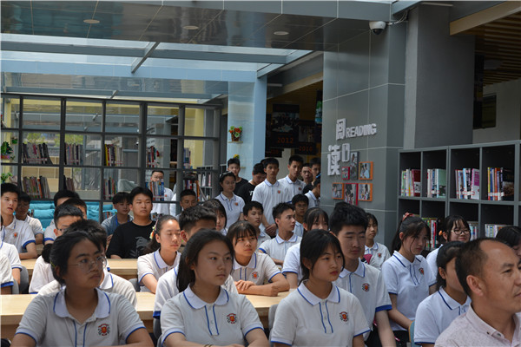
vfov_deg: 28.1
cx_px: 260
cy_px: 174
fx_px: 695
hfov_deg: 41.1
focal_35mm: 48
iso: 400
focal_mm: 48
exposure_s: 1/200
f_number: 7.1
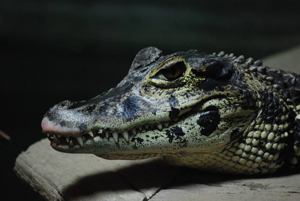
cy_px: 100
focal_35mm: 330
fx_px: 2753
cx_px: 150
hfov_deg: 6.2
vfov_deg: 4.2
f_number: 5
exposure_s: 1/160
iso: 1600
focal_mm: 220
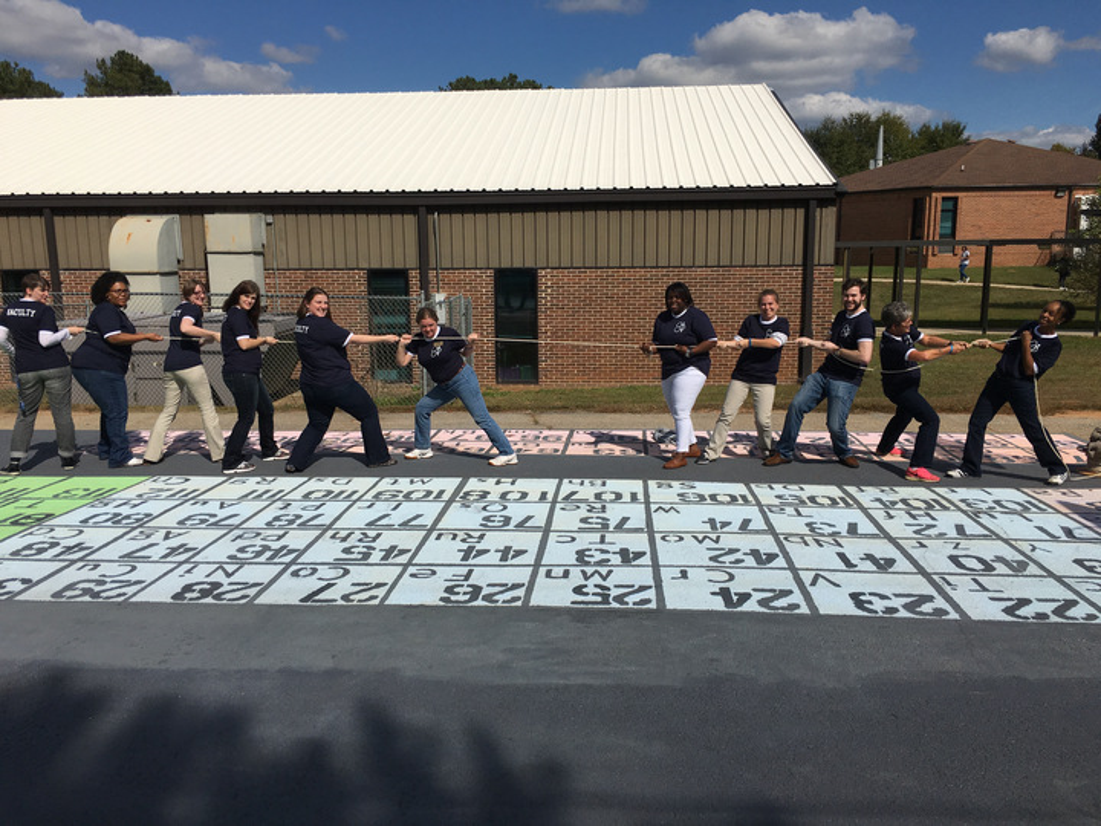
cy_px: 413
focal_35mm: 29
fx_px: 922
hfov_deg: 61.7
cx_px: 550
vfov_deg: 48.2
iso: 25
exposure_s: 1/5495
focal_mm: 4.15
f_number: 2.2
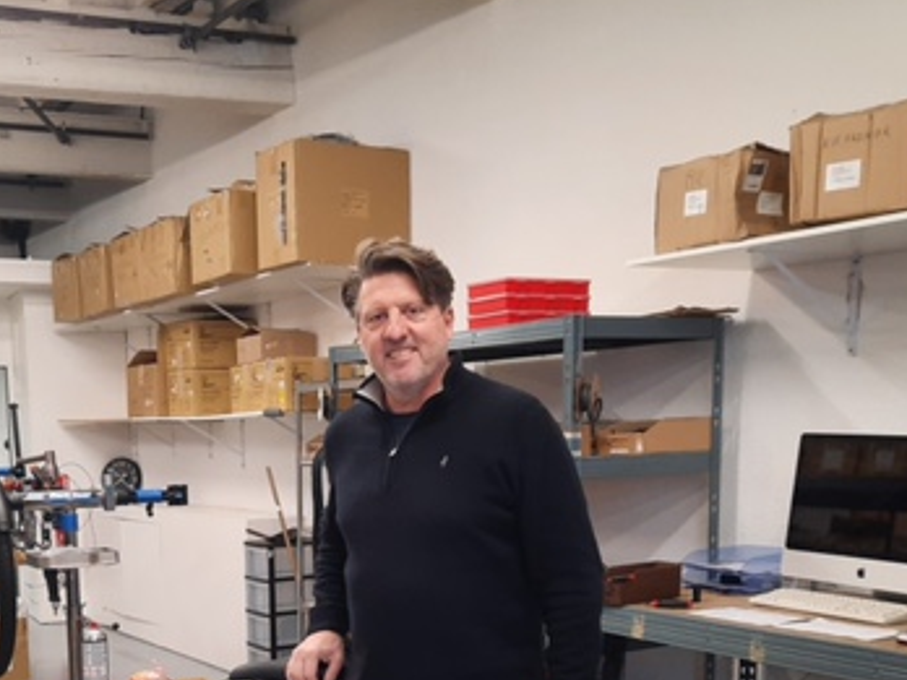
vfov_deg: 30.4
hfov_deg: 40.8
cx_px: 310
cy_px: 589
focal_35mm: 46
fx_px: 1205
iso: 160
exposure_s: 1/50
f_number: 2
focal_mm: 4.6
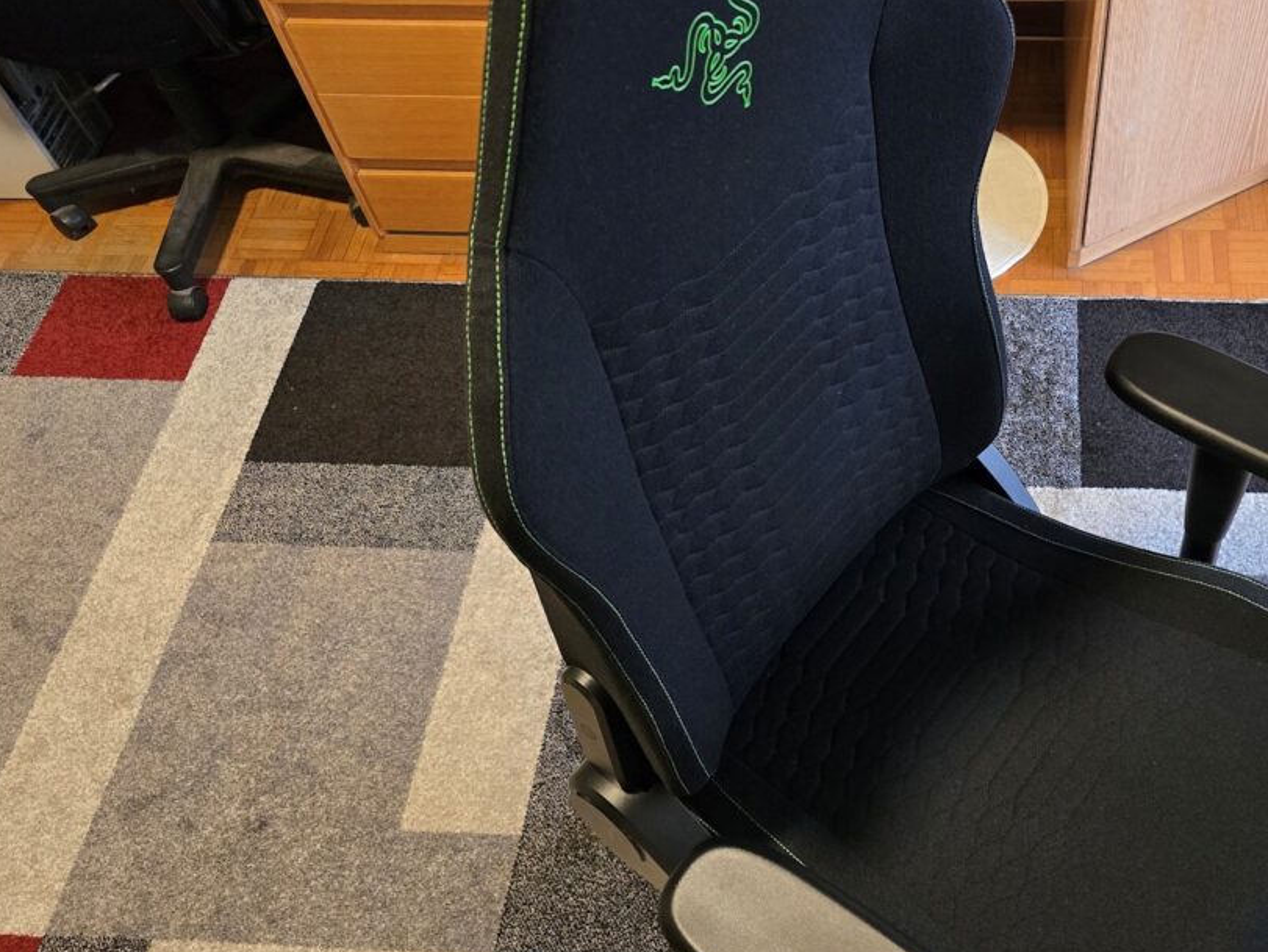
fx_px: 1319
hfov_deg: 50.0
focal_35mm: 36
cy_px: 438
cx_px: 885
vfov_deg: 39.7
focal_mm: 6.3
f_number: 1.7
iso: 800
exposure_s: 1/100
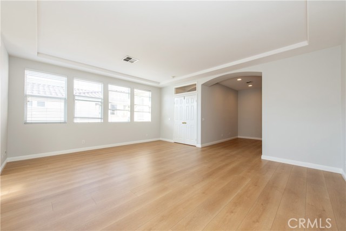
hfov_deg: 104.2
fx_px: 135
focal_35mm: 14
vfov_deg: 81.2
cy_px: 116
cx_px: 173
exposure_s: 1/125
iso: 450
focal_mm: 14
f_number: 5.6
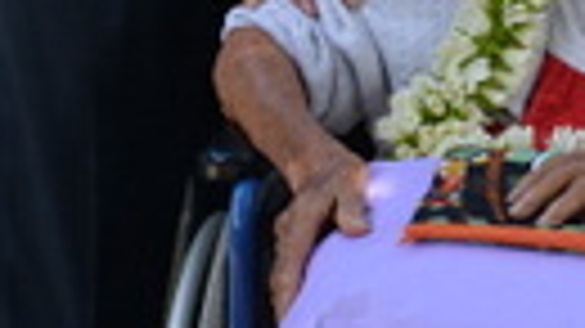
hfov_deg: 12.5
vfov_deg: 6.9
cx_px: 567
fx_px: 2636
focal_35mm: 170
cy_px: -303
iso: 200
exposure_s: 1/160
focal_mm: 22
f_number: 6.3
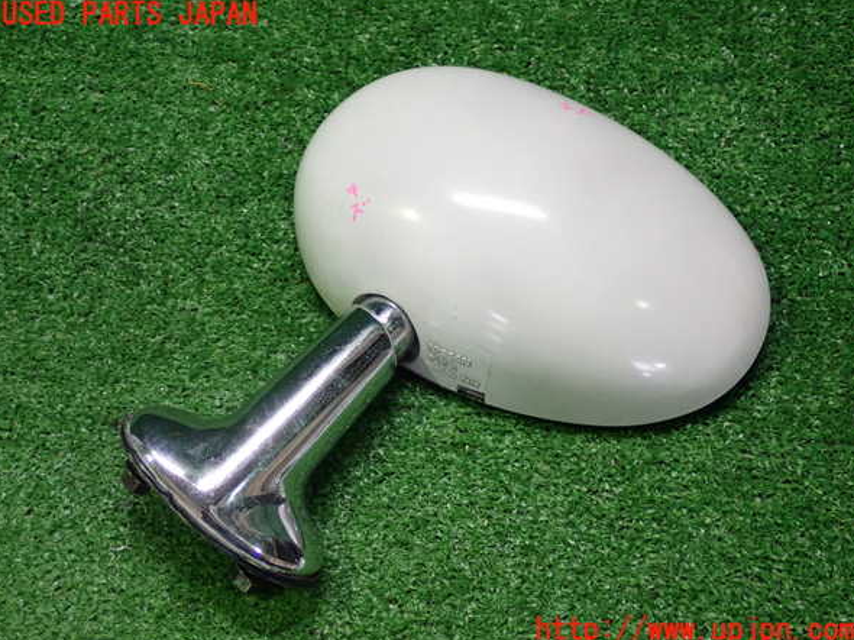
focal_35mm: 59
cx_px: 428
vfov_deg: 24.8
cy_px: 323
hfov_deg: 32.7
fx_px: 1455
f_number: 3.5
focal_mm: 10.35
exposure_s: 1/50
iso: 800
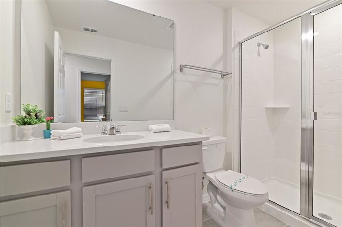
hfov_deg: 96.8
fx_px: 152
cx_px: 171
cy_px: 114
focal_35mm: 16
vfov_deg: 73.6
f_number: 8
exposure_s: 1/4
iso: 160
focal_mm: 16
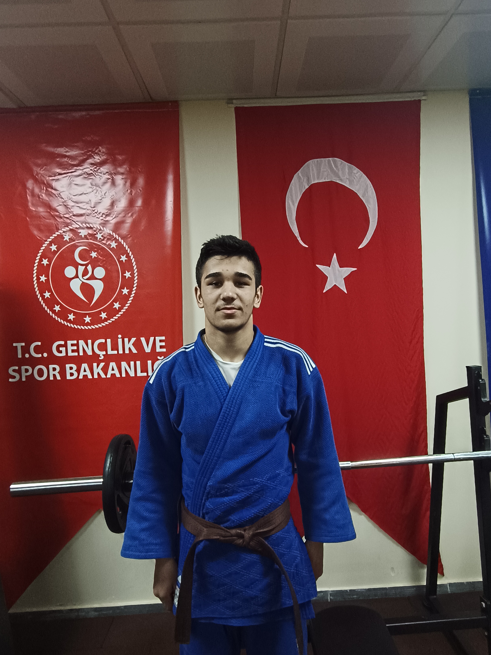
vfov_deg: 94.5
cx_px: 246
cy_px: 328
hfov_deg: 78.1
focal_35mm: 16
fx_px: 303
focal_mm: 1.66
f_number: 2.2
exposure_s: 1/50
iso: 296
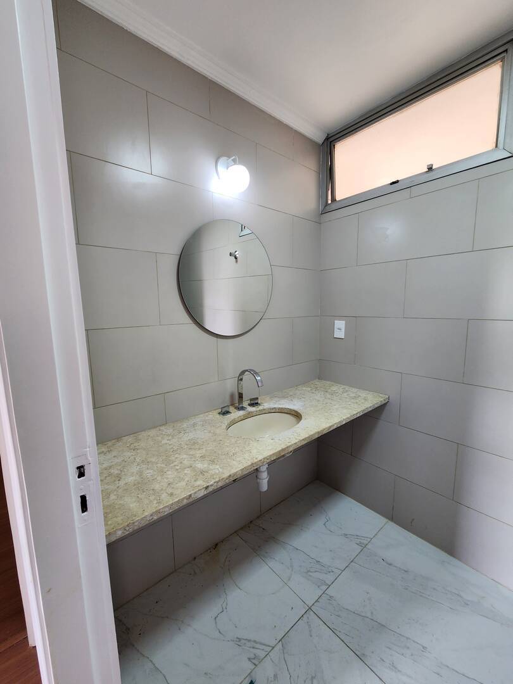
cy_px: 342
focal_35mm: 13
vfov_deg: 106.2
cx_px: 256
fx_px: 257
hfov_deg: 89.9
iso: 125
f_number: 2.2
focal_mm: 2.2
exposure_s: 1/60
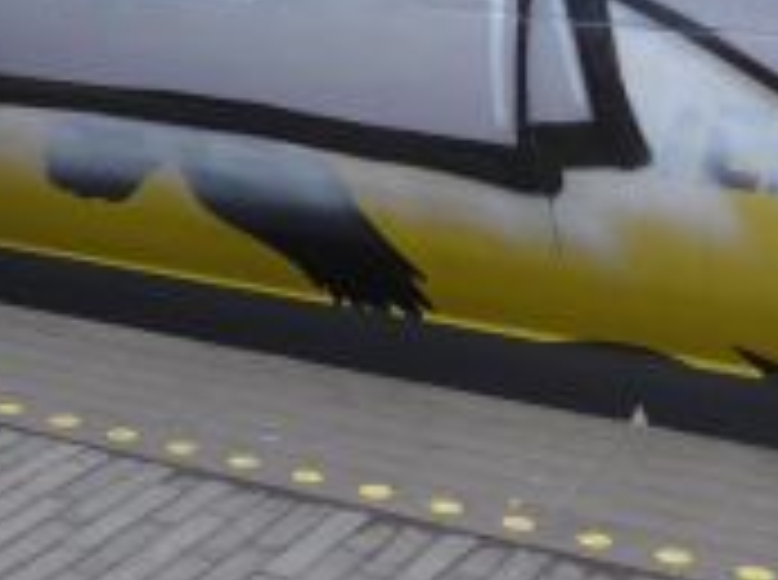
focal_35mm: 84
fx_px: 1884
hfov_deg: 22.6
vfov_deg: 16.8
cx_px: 45
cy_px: -110
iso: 400
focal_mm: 6
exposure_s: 1/60
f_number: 2
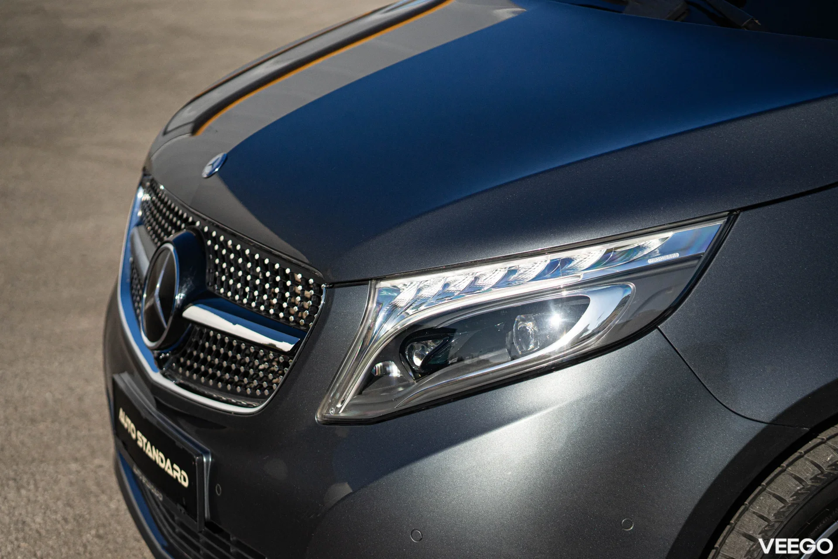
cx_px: 419
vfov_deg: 16.1
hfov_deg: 23.9
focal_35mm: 85
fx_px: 1978
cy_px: 280
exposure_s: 1/5000
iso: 640
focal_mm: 85
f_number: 2.8
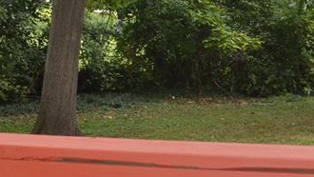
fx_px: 775
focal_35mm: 93
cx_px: 207
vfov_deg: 12.8
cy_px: -10
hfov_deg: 22.8
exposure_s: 1/125
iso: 110
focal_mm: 18
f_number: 4
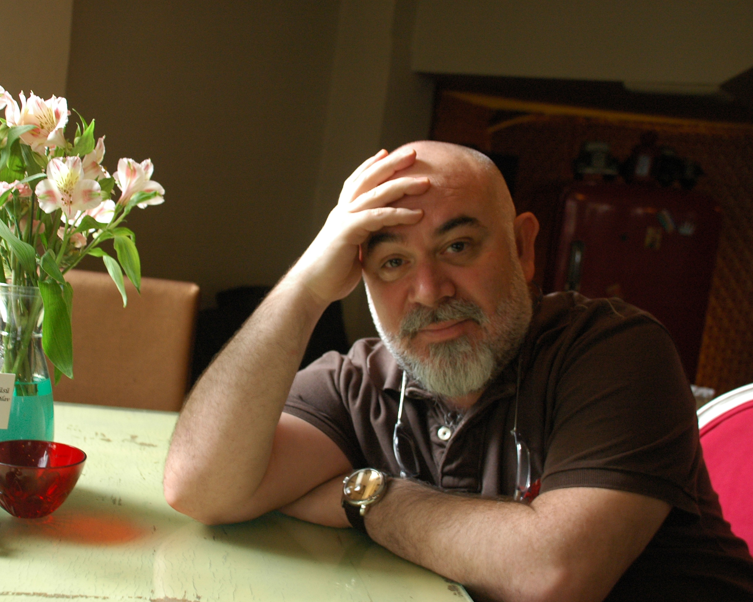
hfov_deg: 41.0
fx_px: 1003
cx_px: 306
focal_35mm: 45
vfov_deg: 33.4
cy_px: 303
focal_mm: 26
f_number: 4
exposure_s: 1/20
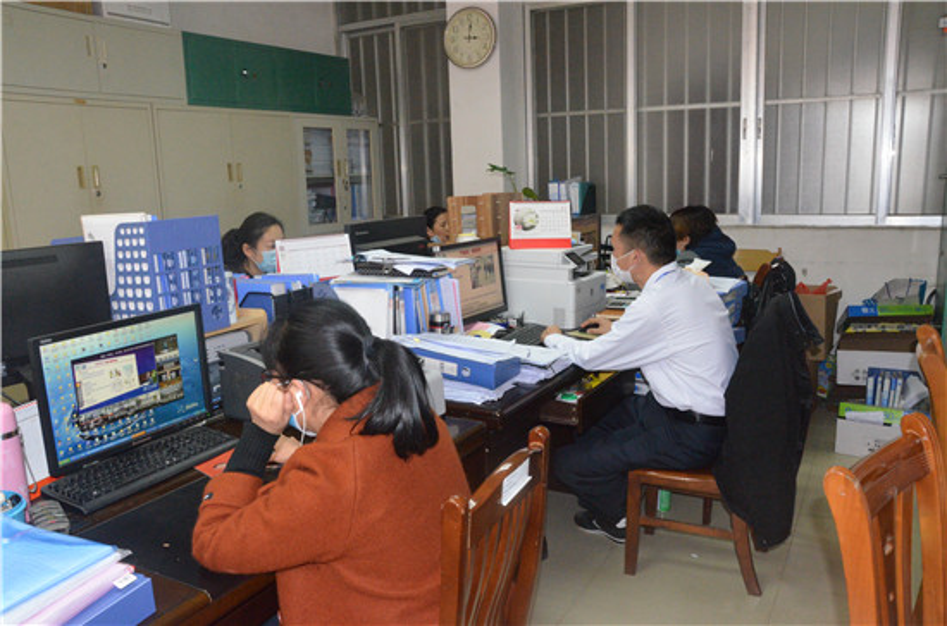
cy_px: 313
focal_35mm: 27
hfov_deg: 67.5
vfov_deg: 47.7
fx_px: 709
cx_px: 474
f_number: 7.1
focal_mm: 18
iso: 4500
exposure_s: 1/60
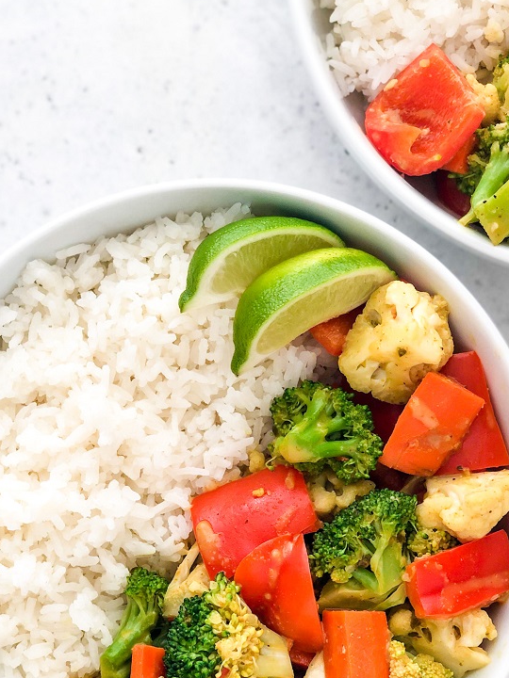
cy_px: 460
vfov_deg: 25.2
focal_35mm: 77
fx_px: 1510
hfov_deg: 19.1
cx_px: 238
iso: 20
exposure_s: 1/60
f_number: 2.4
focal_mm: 6
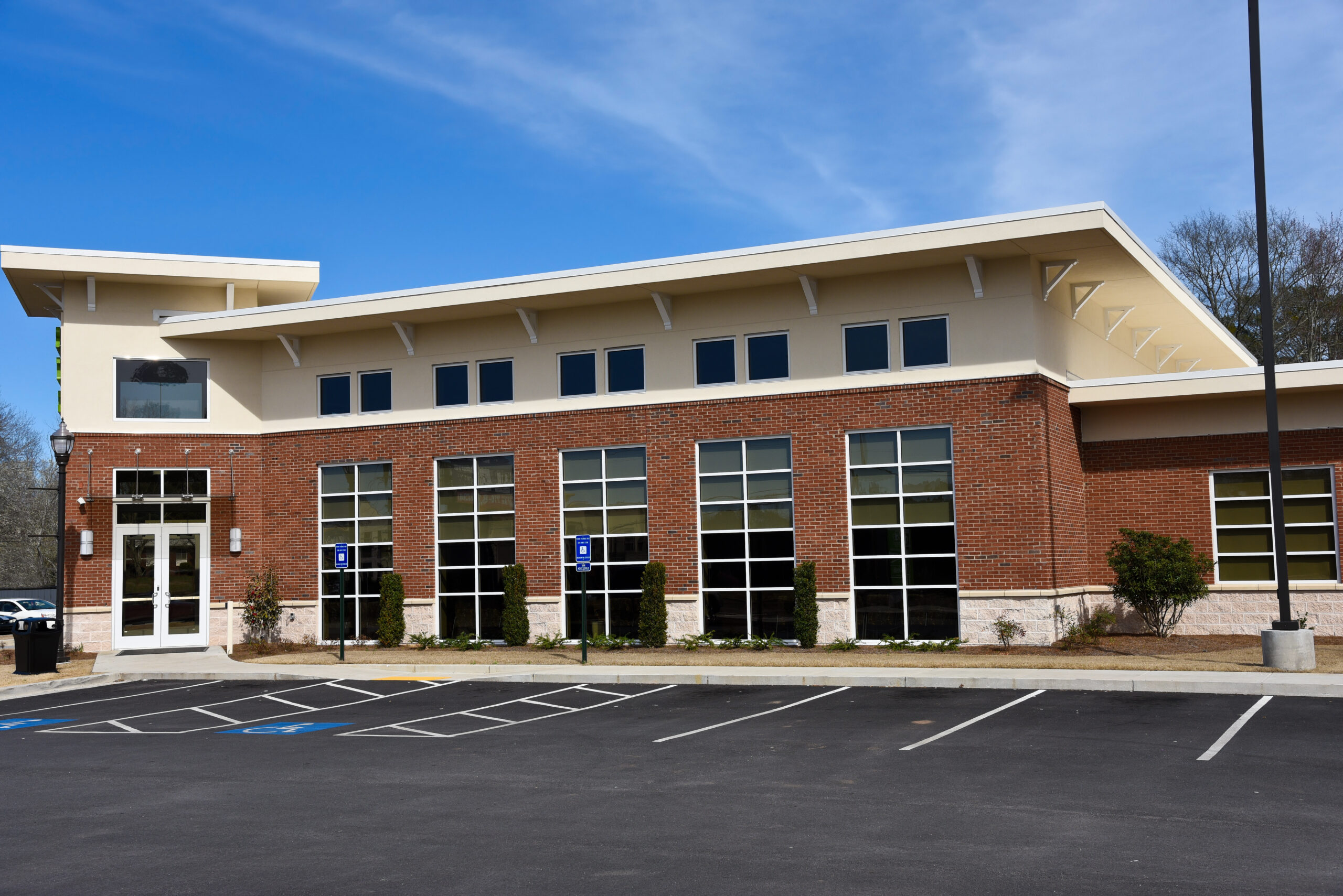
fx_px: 1418
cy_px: 448
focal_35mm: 38
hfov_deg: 50.7
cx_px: 672
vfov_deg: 35.1
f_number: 8
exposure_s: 1/800
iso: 200
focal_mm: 38
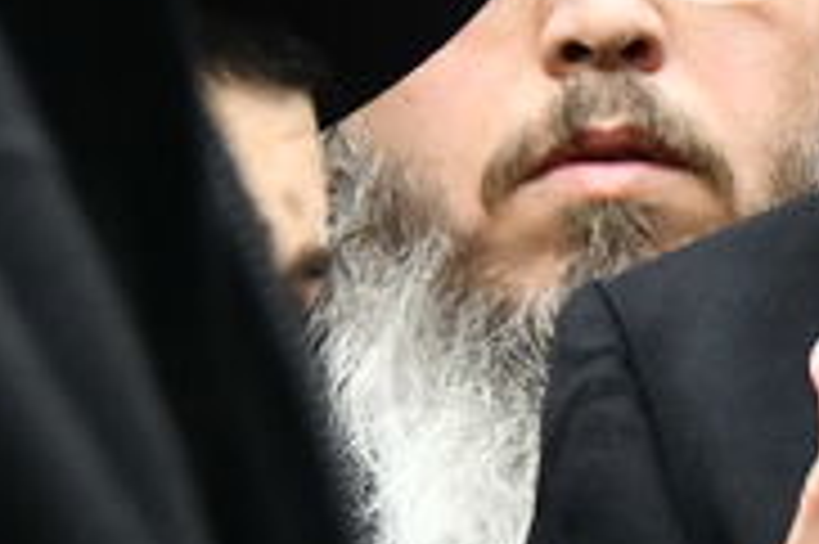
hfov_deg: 3.1
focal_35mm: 654
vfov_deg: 2.1
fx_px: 14865
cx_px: 1580
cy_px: 83
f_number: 5.6
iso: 1250
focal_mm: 85
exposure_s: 1/250
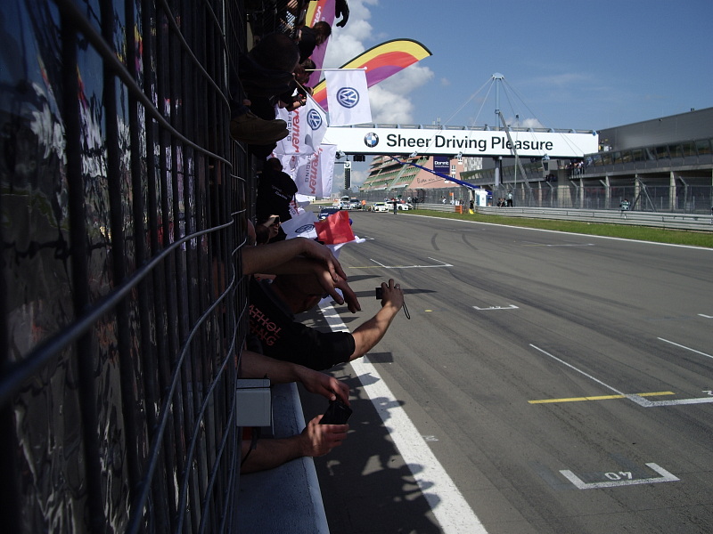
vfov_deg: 37.7
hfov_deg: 49.0
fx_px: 783
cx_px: 356
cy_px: 267
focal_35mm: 38
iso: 50
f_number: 5.6
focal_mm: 7.9
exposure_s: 1/500
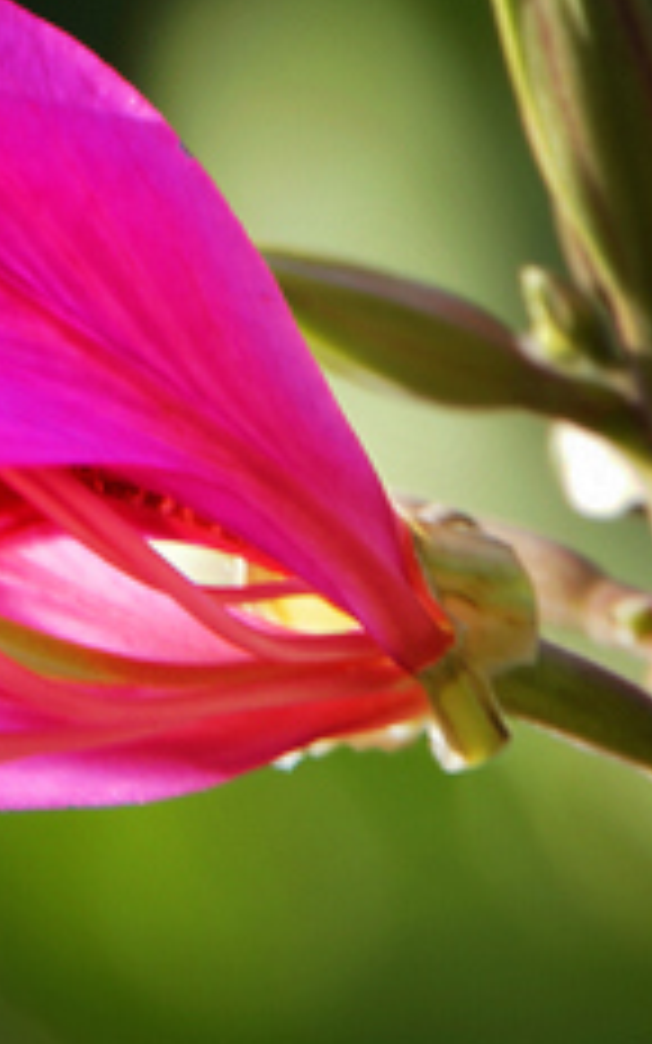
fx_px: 29937
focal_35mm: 1053
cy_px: 81
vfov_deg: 2.0
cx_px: -31
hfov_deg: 1.2
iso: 100
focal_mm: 200
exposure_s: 1/60
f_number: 6.3
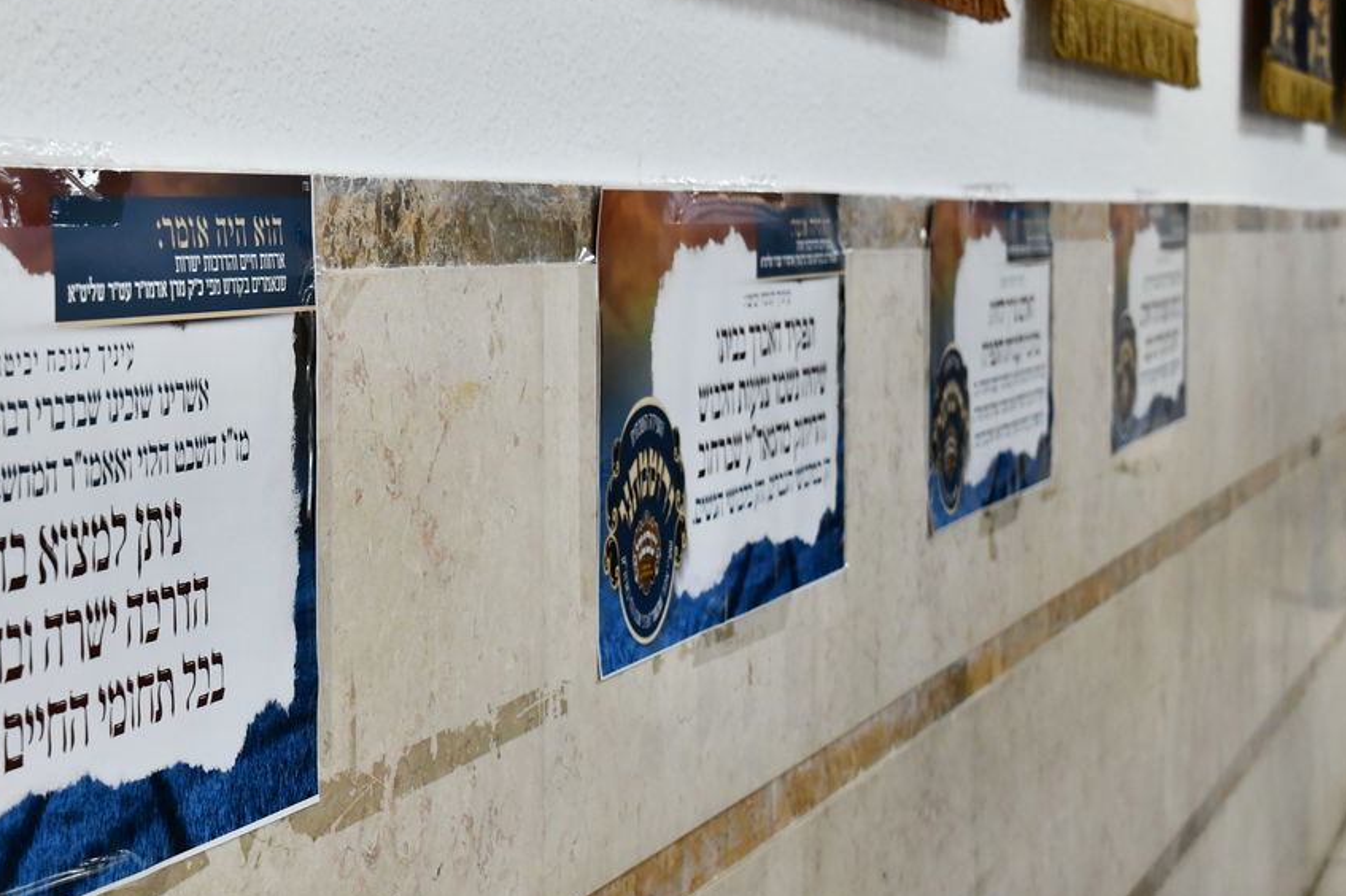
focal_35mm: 86
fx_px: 3214
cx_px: 383
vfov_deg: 15.9
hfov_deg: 23.5
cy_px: 438
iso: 1000
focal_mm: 52
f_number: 6.3
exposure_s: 1/125
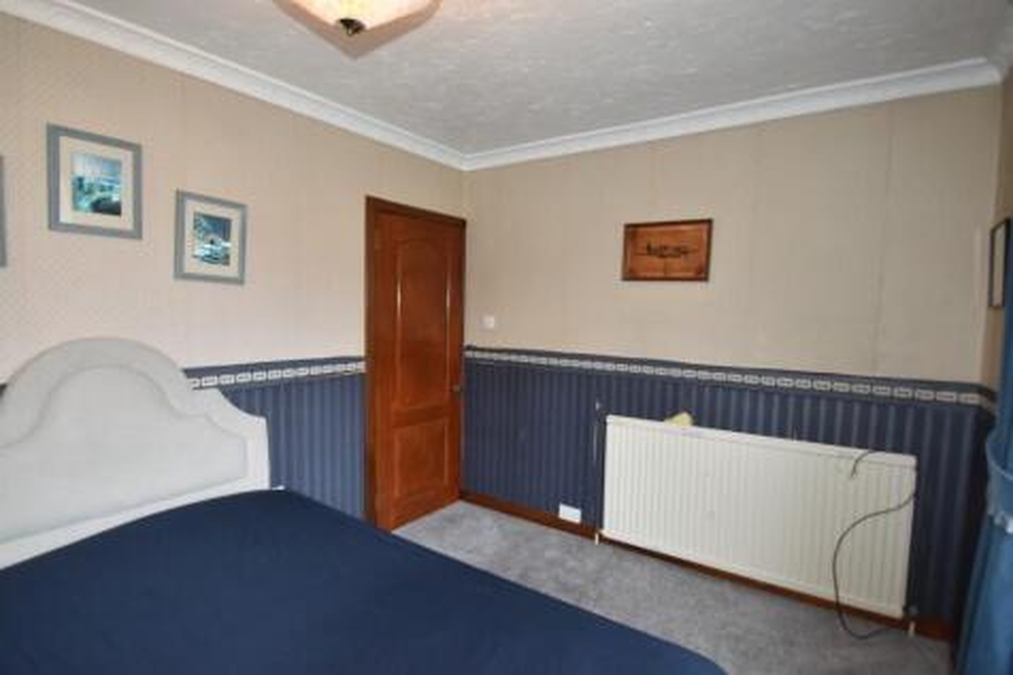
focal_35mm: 17
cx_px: 506
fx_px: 485
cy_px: 338
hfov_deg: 92.5
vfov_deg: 69.6
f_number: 4.5
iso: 900
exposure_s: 1/60
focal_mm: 11.5
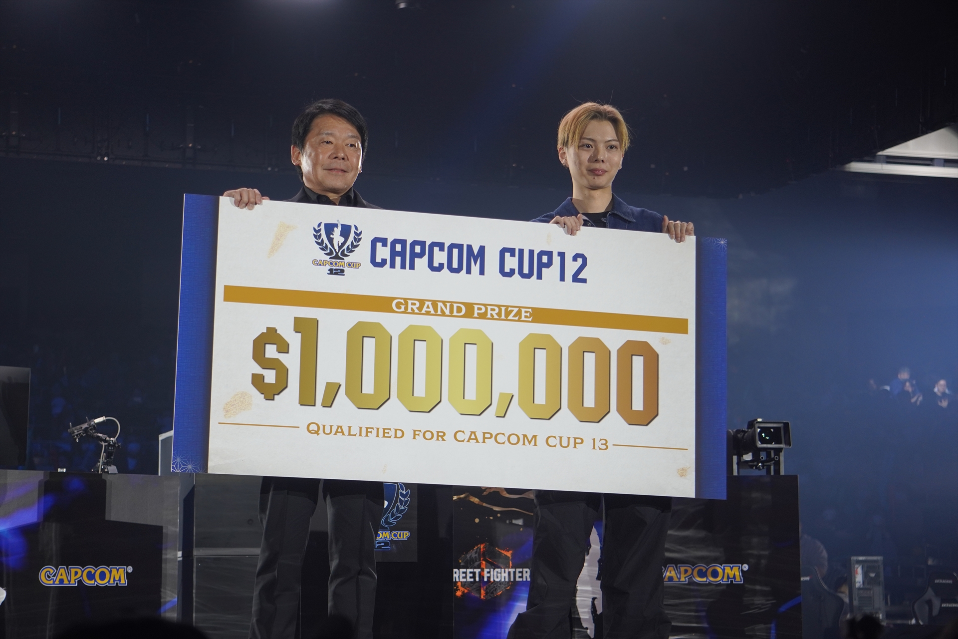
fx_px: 2195
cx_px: 479
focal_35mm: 82
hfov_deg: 24.6
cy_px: 320
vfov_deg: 16.6
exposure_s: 1/160
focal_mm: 55
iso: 400
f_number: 4.5
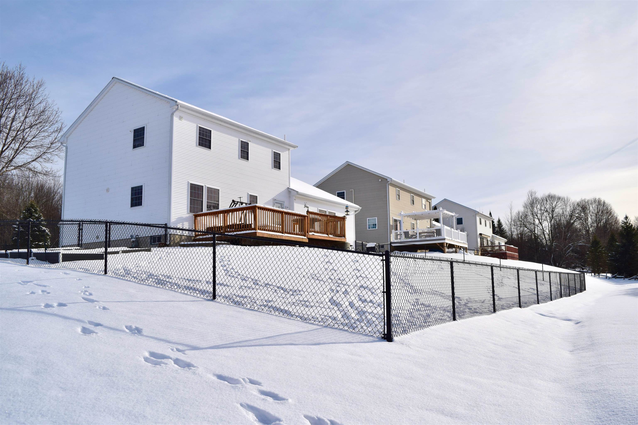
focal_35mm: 30
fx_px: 532
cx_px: 319
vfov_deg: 43.6
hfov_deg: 61.9
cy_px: 212
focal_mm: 20
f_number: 6.3
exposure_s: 1/3200
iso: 200
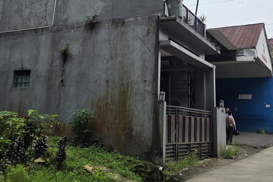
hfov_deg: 47.3
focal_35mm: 41
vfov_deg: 32.1
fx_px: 311
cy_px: 47
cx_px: 153
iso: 80
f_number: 1.7
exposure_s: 1/4539
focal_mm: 6.3
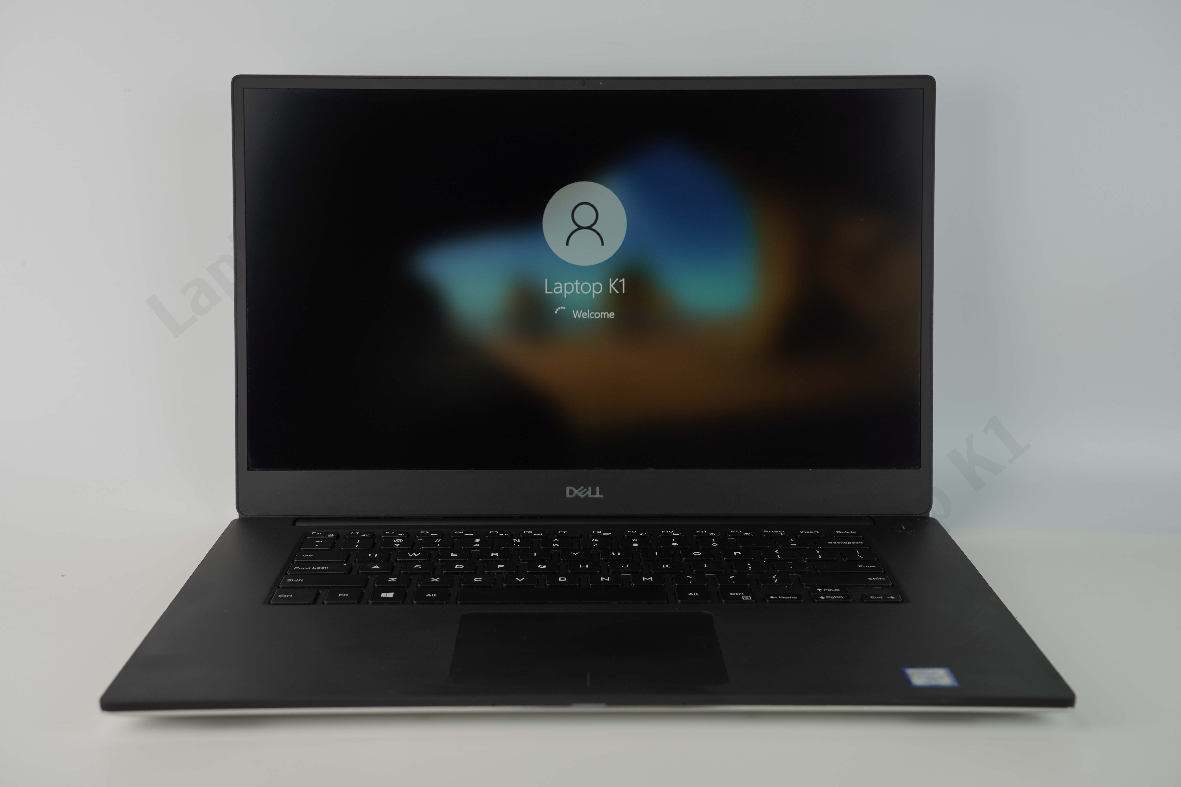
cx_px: 590
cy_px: 394
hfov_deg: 42.3
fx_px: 1525
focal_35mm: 46
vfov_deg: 28.9
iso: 100
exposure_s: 1/60
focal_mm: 31
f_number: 4.5
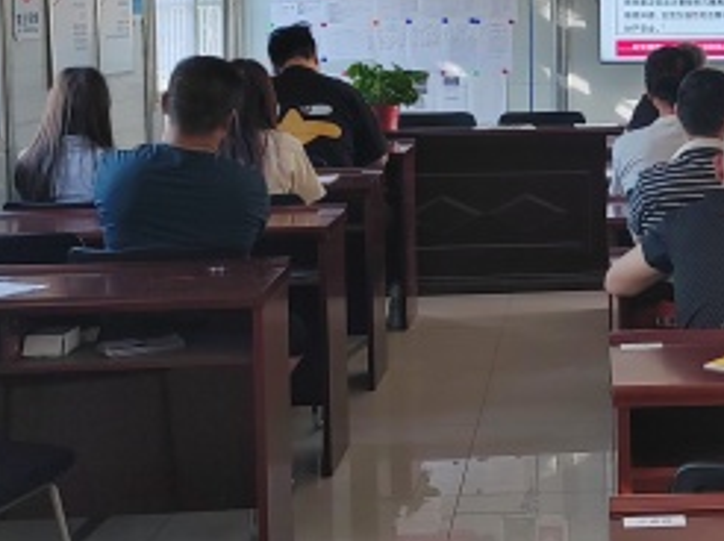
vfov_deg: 17.6
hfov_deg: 22.4
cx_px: 771
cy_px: 91
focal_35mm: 83
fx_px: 1734
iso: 100
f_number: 1.9
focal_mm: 5.52
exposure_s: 1/100
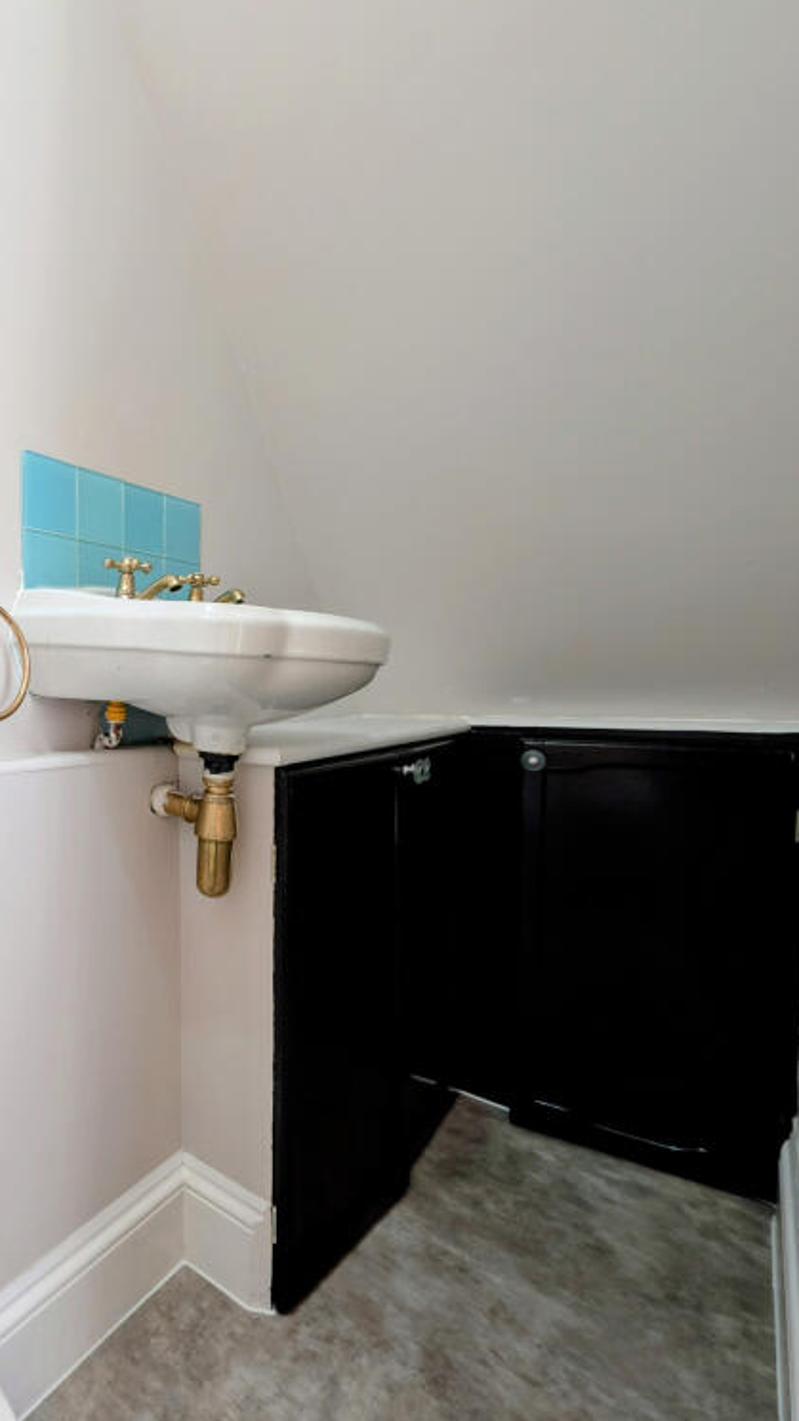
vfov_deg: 92.6
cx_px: 74
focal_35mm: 18
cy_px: 728
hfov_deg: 53.2
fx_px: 678
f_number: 1.95
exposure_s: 1/17.9
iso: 62
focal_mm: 2.23
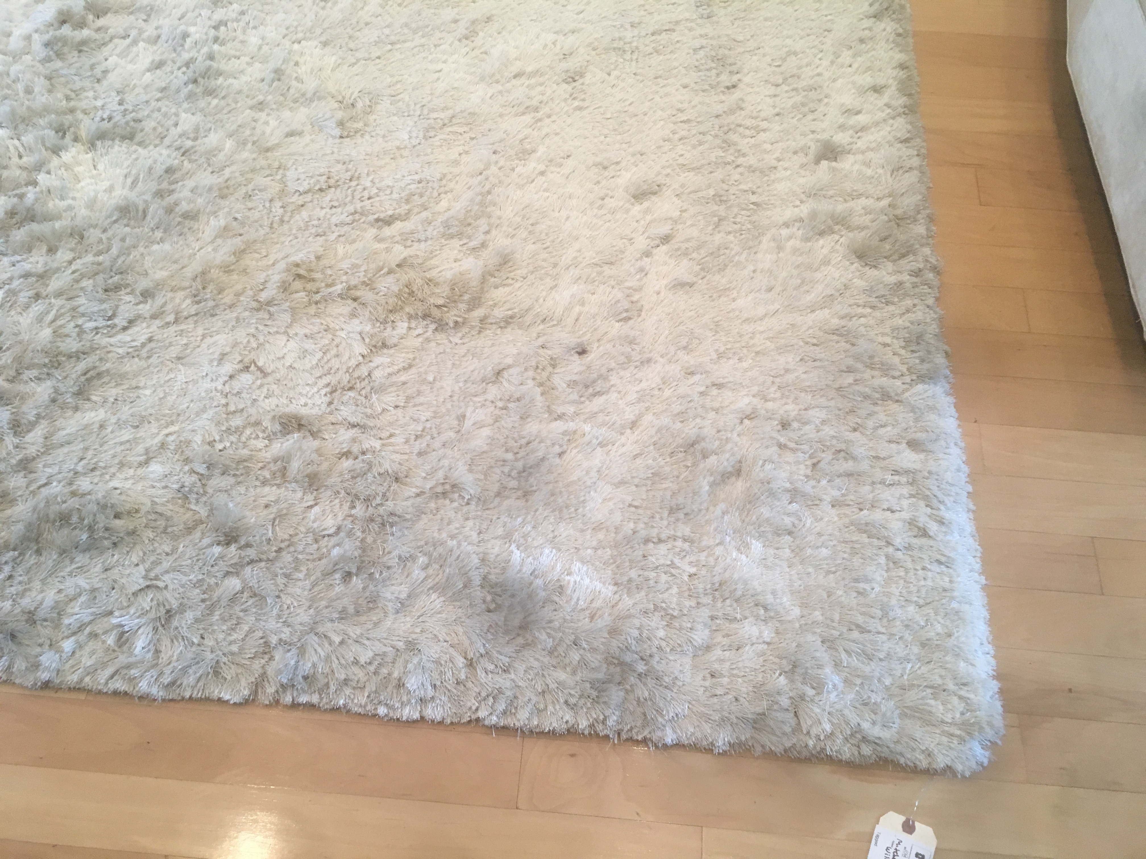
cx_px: 573
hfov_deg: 61.7
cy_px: 430
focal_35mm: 29
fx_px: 960
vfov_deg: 48.2
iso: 80
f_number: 2.2
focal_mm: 4.15
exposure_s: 1/30
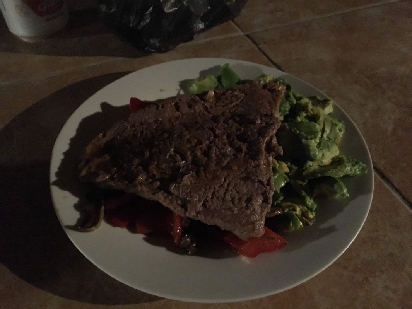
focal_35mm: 29
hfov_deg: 61.7
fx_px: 345
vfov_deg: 48.2
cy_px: 154
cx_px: 206
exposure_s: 1/15
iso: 2000
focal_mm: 4.15
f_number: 2.2
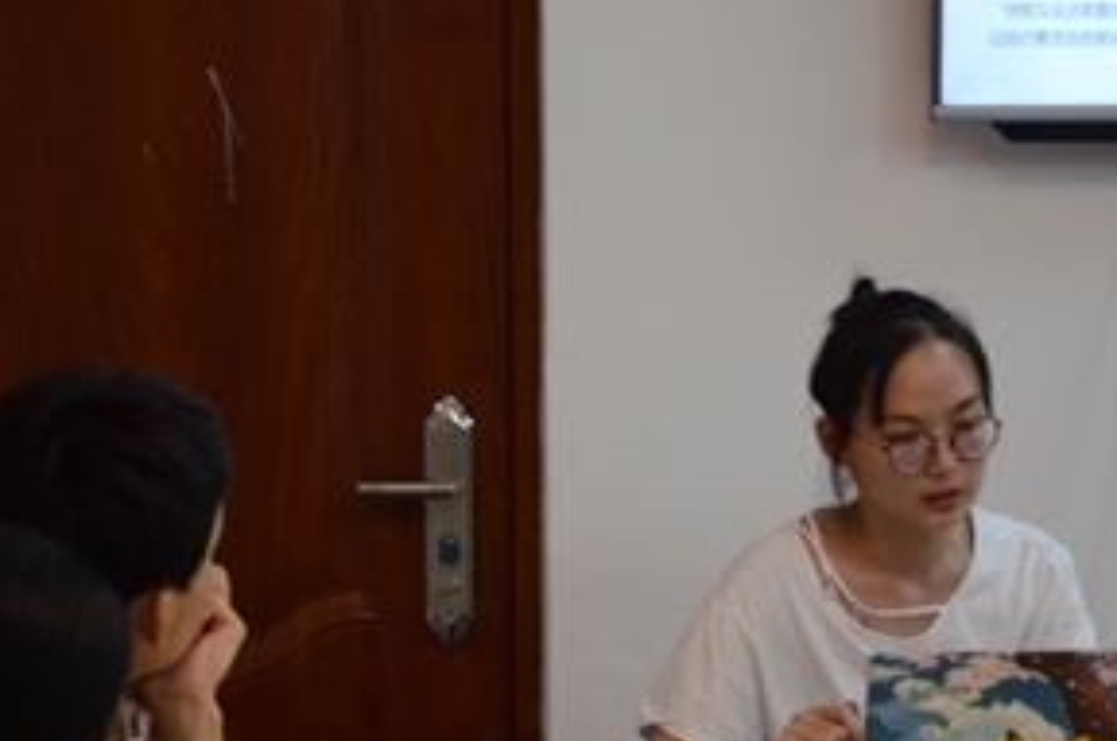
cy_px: 499
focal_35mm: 156
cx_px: 772
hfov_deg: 13.2
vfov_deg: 8.8
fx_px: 4832
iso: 2000
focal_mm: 60
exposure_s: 1/100
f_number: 5
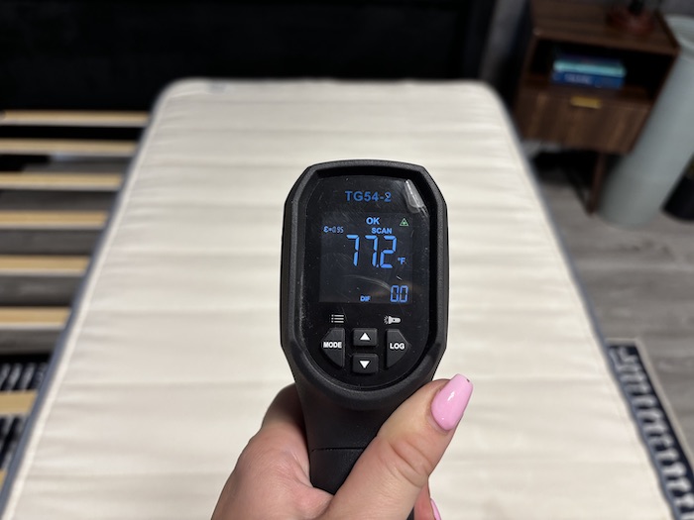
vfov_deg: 53.1
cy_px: 260
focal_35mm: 26
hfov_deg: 67.3
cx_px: 347
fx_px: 521
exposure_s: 1/120
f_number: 1.6
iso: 80
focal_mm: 5.96
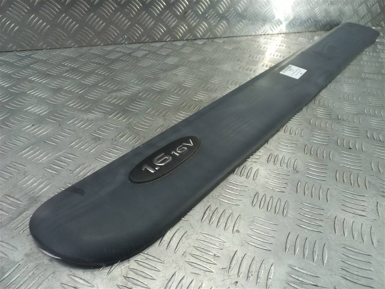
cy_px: 144
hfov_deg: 69.4
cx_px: 192
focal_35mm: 25
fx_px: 278
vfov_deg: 54.9
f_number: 1.8
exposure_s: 1/50
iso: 64
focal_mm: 4.6
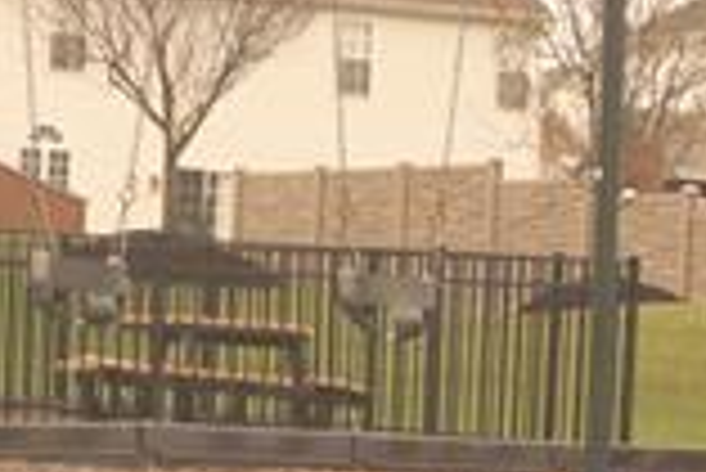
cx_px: 27
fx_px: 4593
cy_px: 418
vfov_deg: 5.9
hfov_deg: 8.7
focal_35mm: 234
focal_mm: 24
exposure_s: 1/200
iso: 400
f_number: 8
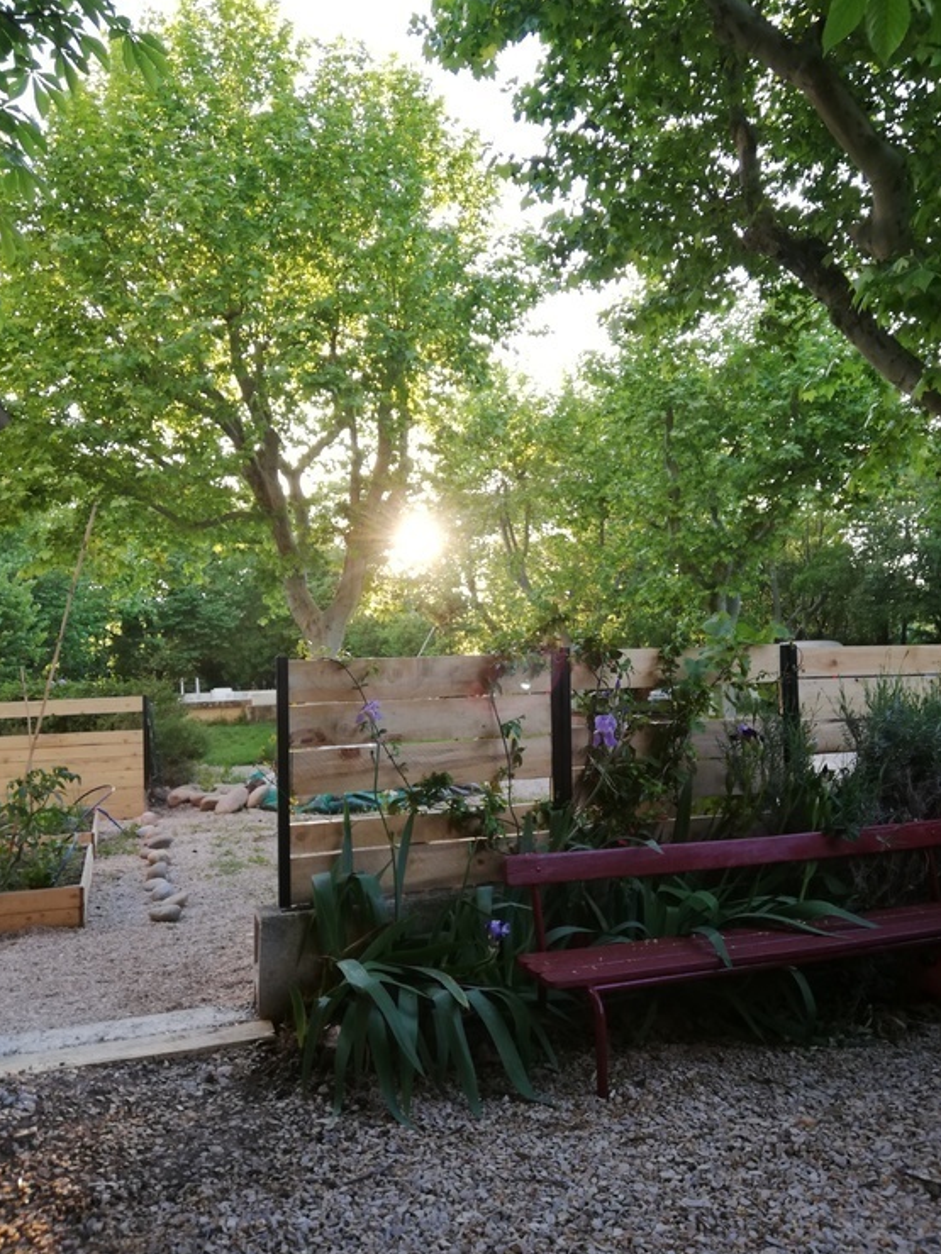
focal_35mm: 27
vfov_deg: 65.3
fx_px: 979
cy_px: 620
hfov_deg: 51.4
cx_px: 476
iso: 50
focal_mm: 3.81
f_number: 2.2
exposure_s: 1/50
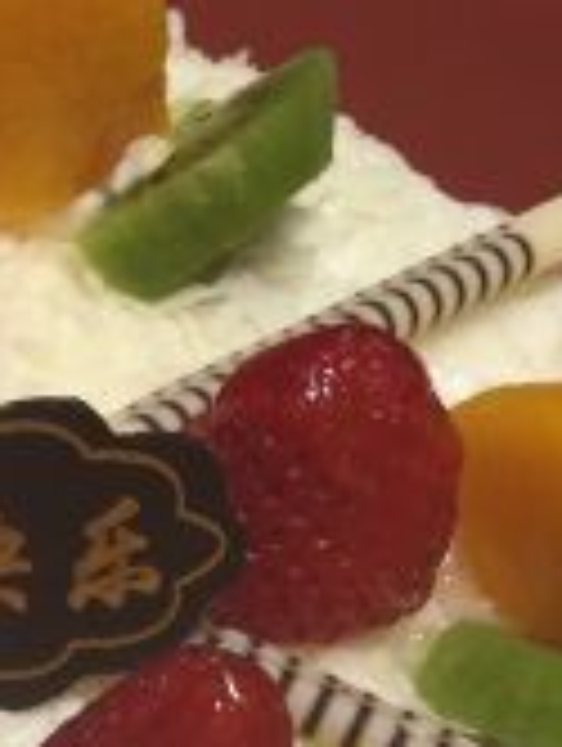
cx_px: -301
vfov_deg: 15.4
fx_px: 2634
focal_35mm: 122
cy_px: 956
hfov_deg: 11.6
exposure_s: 1/100
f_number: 2.2
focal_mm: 4.15
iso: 32
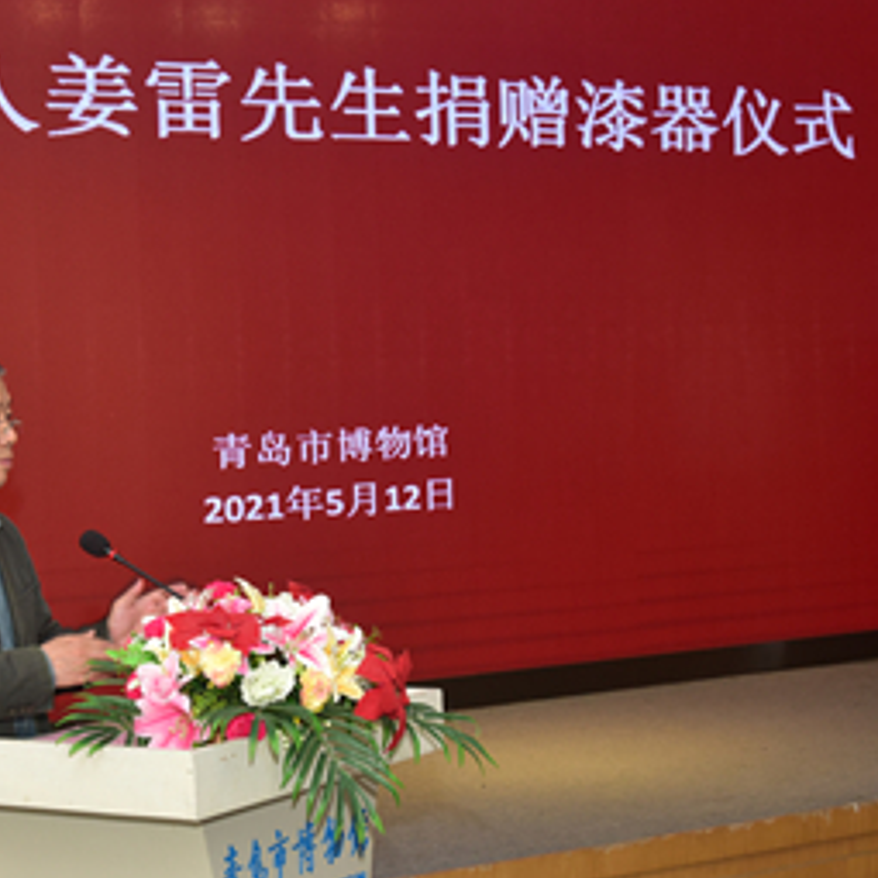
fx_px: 2296
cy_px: 470
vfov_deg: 21.6
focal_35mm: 80
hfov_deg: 21.4
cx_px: 182
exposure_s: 1/60
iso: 1000
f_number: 7.1
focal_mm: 48
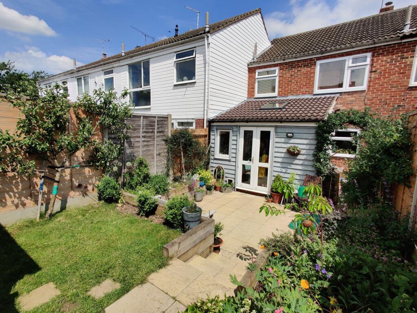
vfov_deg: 89.9
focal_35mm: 13
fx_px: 157
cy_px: 156
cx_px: 208
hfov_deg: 106.2
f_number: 2.2
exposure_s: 1/2072
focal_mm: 2.25
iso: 125
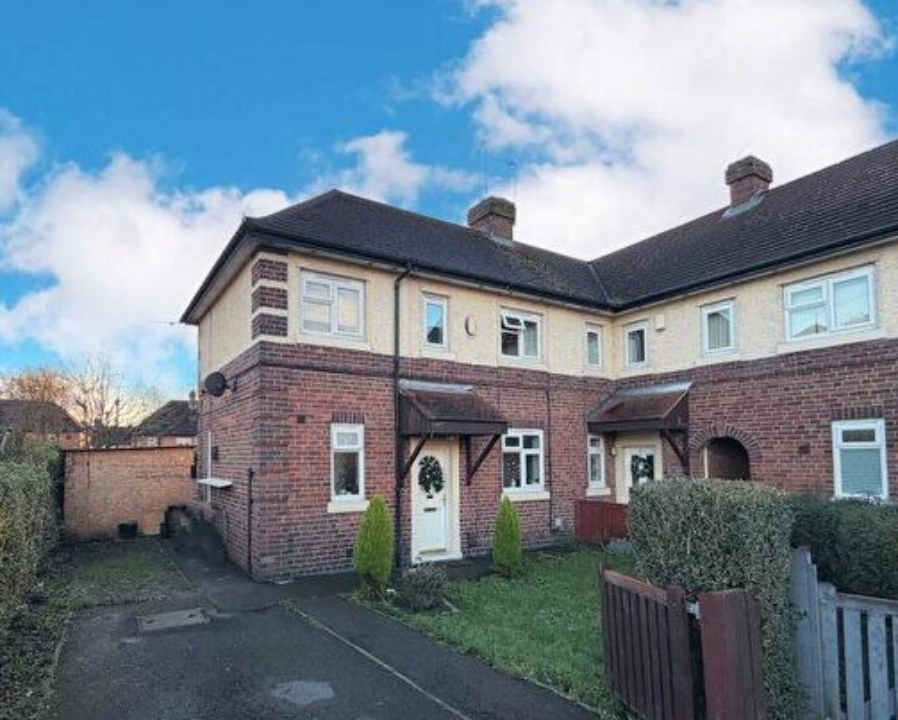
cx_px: 359
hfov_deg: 82.2
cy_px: 439
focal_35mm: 19
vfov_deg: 70.0
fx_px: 505
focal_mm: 2.22
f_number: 2.2
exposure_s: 1/479
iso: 64
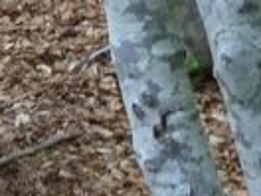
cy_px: -24
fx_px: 1139
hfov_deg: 10.5
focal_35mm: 151
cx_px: -433
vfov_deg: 9.7
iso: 200
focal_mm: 4.1
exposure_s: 1/30
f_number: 3.3
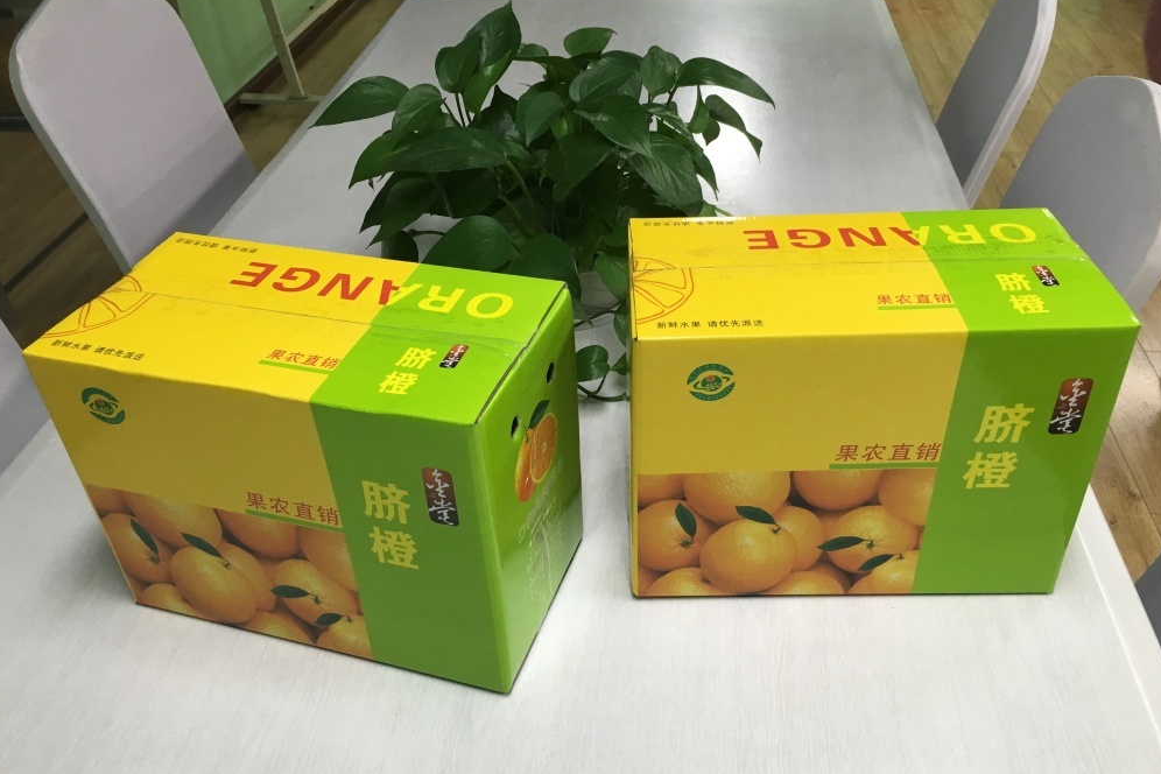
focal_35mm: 31
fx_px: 1000
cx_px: 587
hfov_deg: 60.3
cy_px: 385
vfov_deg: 42.3
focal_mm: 4.15
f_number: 2.2
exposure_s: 1/33
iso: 50
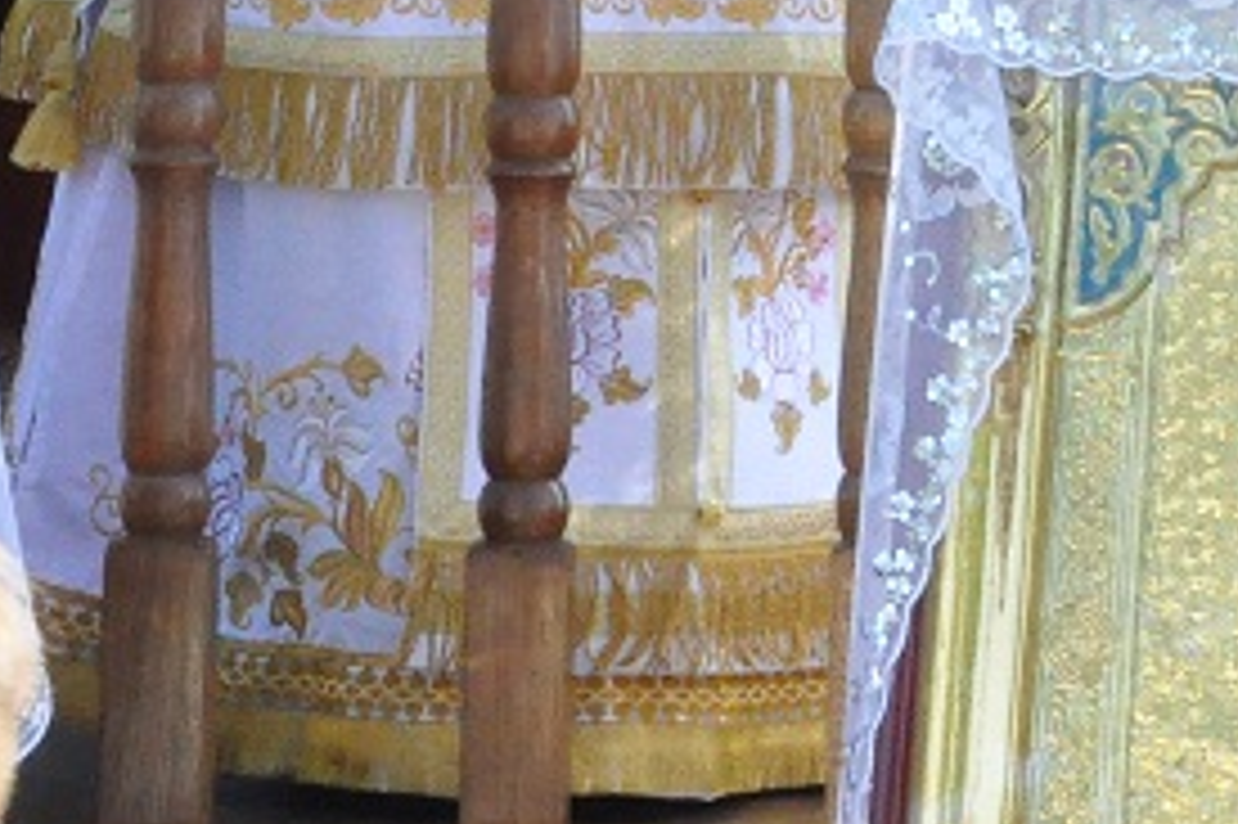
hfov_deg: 12.8
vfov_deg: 8.4
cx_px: 1396
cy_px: -709
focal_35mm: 157
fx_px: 5396
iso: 3200
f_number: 18
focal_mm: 24
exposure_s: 1/160
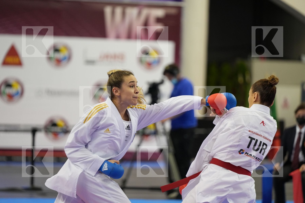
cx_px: 152
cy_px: 102
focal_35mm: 173
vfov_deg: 7.9
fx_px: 1466
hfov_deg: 11.9
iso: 2500
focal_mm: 173
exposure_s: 1/1000
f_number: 2.8
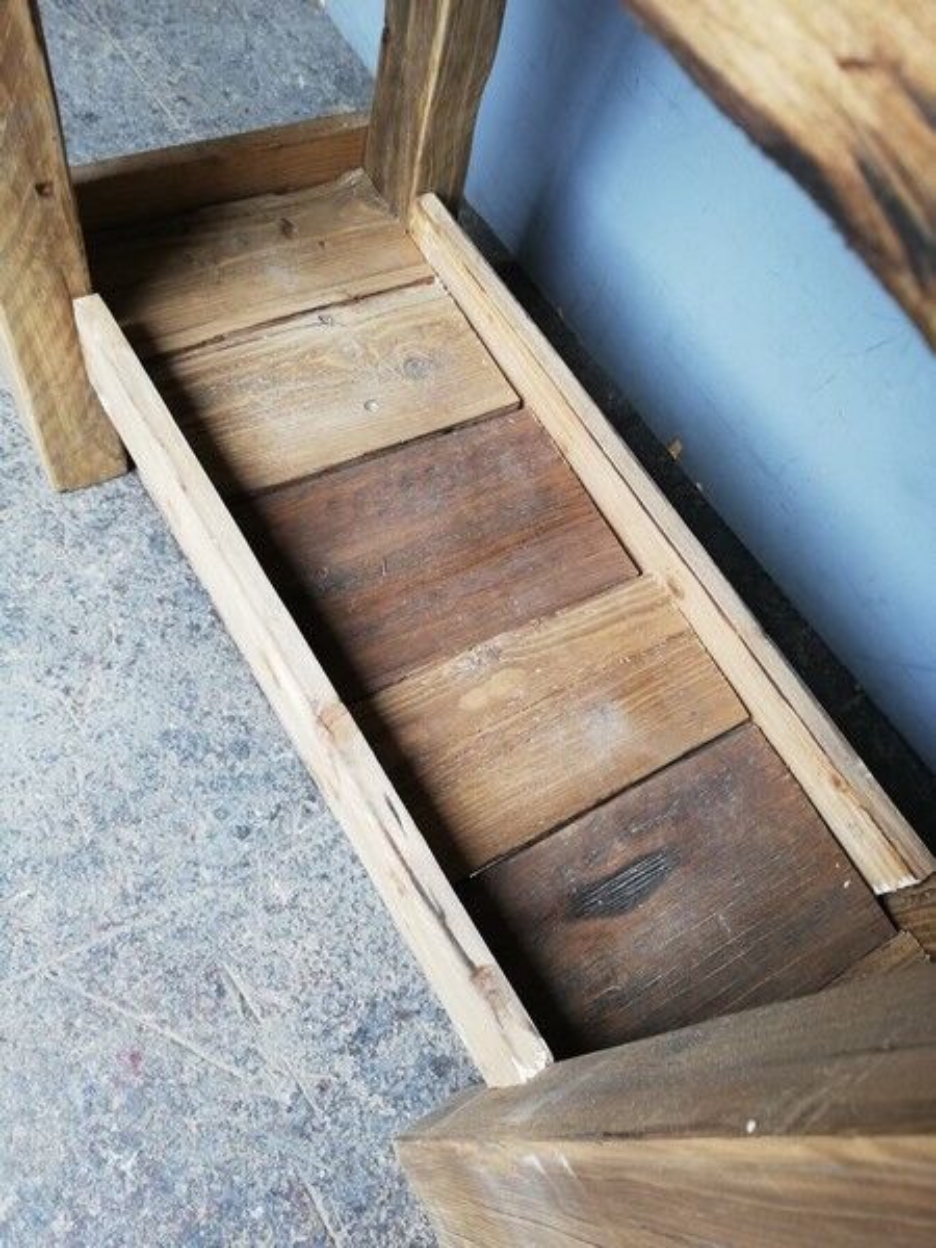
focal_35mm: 26
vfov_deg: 67.3
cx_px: 468
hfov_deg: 53.1
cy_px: 624
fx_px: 937
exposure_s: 1/60
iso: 100
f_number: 2.2
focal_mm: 3.81
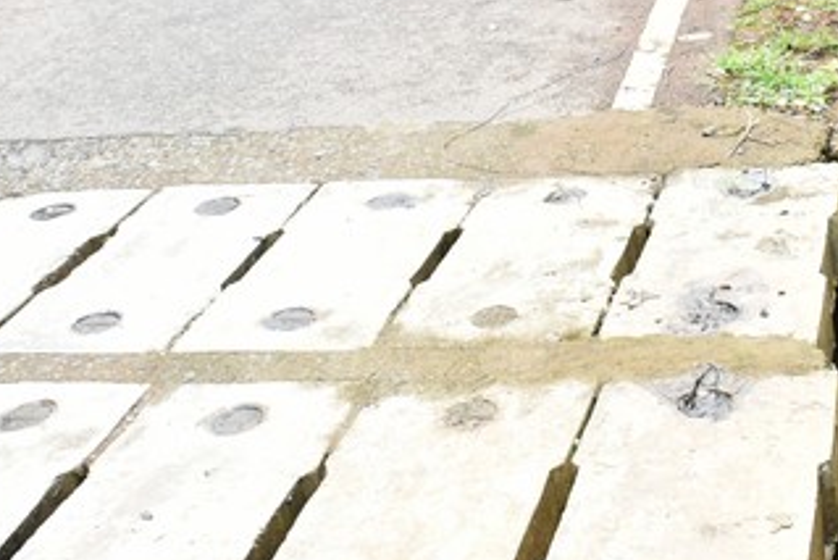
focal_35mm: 72
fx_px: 1677
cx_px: 615
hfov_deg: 27.7
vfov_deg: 18.5
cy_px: 14
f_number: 4.5
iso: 1000
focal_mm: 18
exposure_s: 1/1250
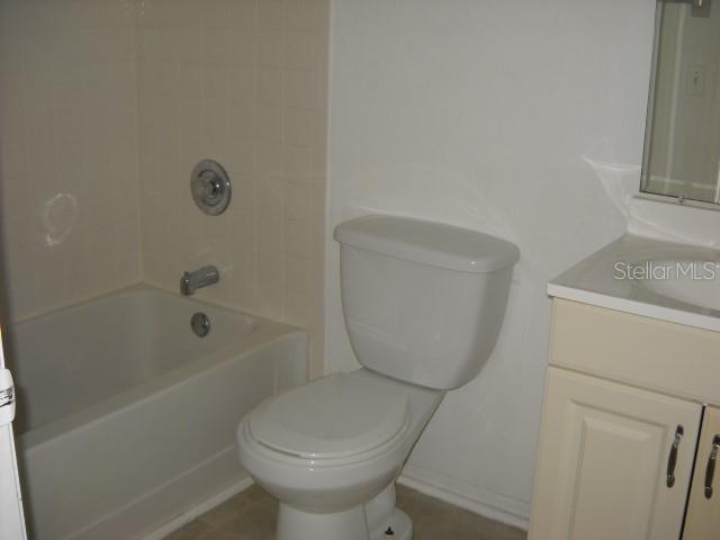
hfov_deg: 45.8
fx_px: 853
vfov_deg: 35.1
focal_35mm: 41
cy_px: 270
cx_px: 360
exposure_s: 1/30
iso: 64
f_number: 3.1
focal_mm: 6.72
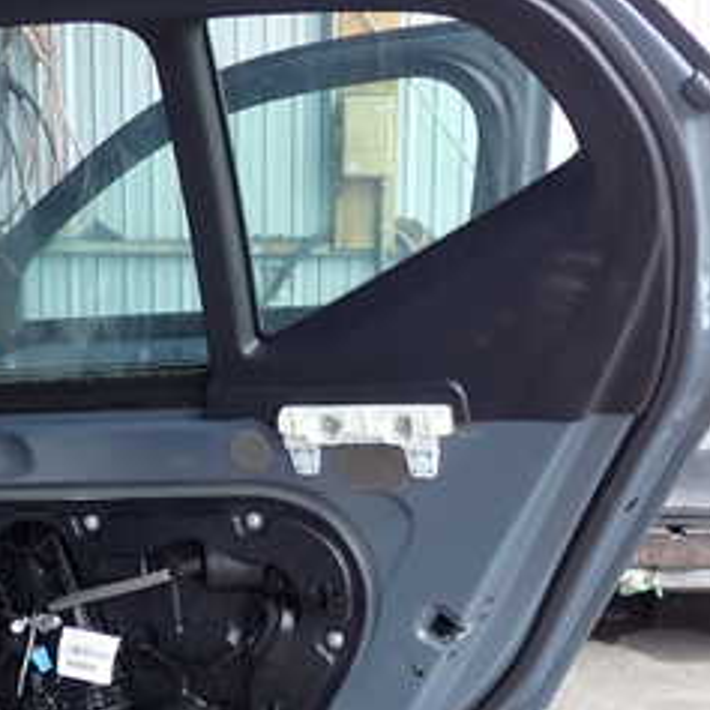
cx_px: 339
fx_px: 1555
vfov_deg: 25.4
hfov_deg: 25.7
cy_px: 524
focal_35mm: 67
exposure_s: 1/60
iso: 125
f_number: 2.3
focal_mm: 5.4
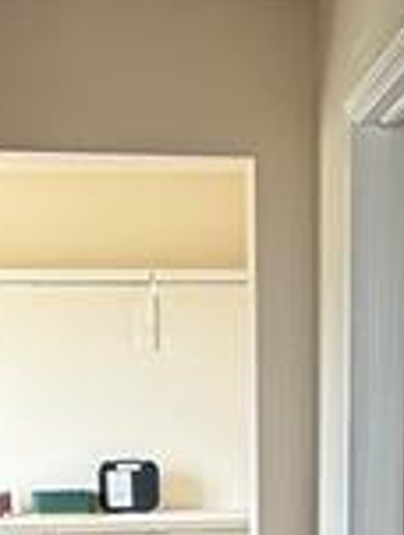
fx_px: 1100
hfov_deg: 20.8
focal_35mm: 71
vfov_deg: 24.6
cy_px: 648
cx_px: 202
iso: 160
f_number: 2.2
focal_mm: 2.22
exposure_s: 1/99
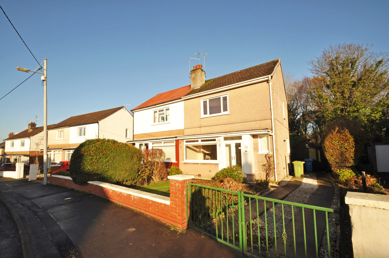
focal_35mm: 15
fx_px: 162
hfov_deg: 100.5
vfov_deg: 77.2
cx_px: 194
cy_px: 129
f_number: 8
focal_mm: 10
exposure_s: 1/250
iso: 100
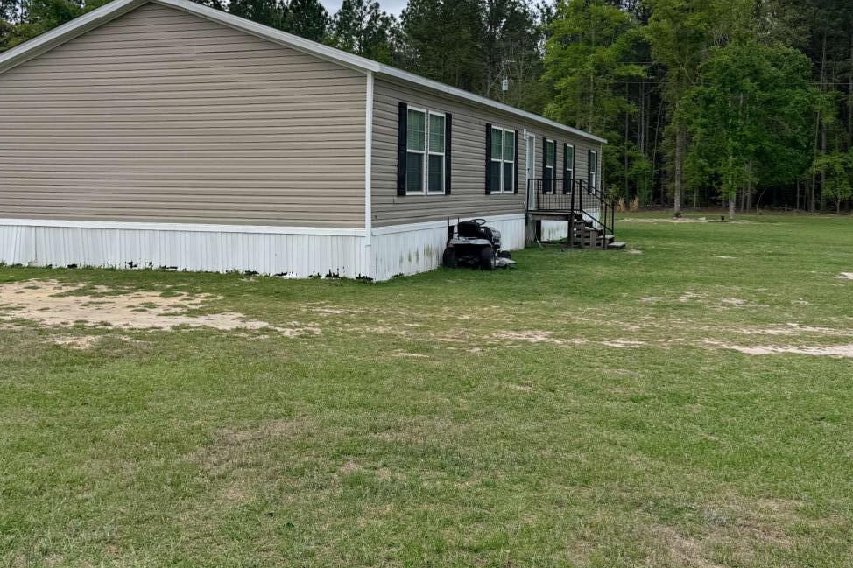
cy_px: 195
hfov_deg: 47.3
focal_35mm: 41
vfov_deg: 32.4
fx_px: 971
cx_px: 364
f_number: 1.78
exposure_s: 1/8130
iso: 80
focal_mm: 6.76
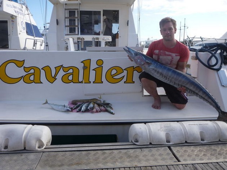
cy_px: 85
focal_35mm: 28
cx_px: 114
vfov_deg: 49.7
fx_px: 184
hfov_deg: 63.5
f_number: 3.3
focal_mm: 4.9
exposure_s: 1/500
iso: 100
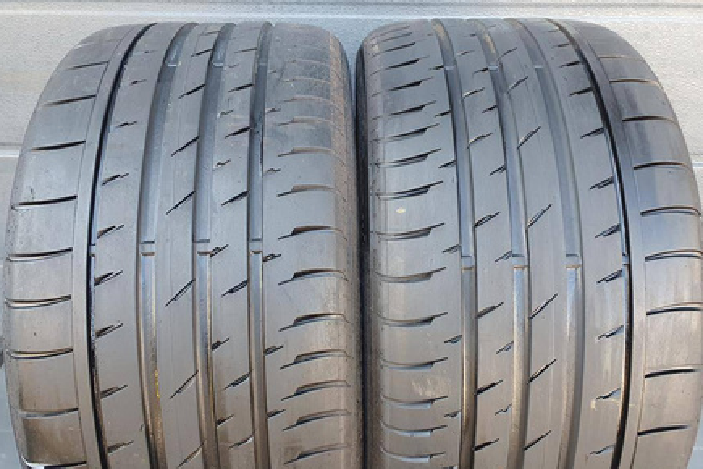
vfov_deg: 46.3
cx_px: 356
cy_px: 270
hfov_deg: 65.5
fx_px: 547
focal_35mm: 28
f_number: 2.4
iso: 160
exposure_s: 1/100
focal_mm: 4.32
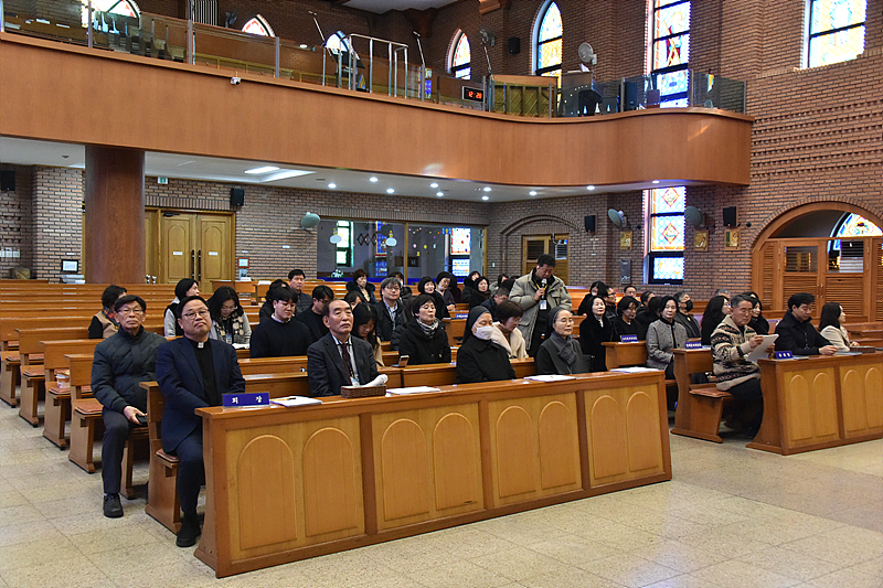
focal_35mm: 35
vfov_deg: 37.8
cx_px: 442
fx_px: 858
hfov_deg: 54.4
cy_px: 294
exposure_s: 1/125
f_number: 6.3
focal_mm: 35
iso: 5600
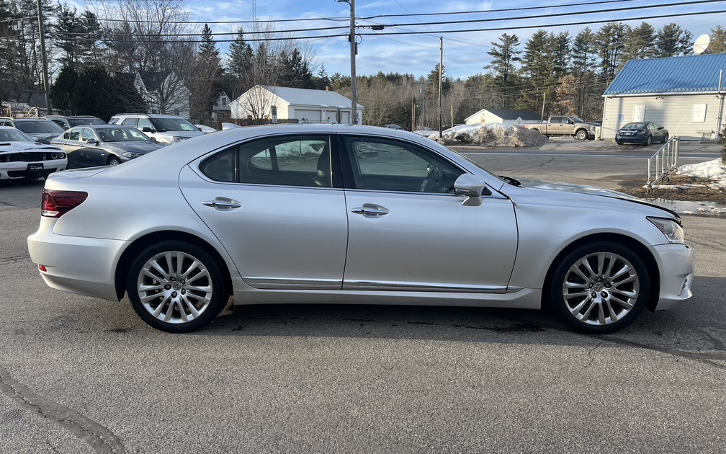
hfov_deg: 66.5
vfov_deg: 44.5
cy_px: 230
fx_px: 554
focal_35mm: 28
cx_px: 361
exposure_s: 1/1698
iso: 50
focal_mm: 5.7
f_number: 1.5
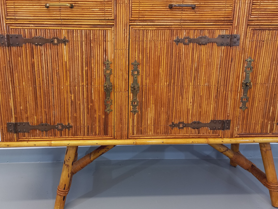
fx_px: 241
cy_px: 99
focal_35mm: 30
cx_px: 116
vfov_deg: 46.8
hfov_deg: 59.6
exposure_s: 1/49
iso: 250
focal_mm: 4.65
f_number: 1.8
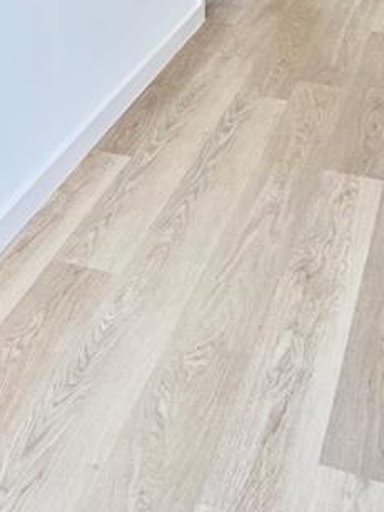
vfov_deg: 28.7
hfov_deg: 24.3
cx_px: 144
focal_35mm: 60
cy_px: -75
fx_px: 888
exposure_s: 1/389
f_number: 1.78
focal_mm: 6.76
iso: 100
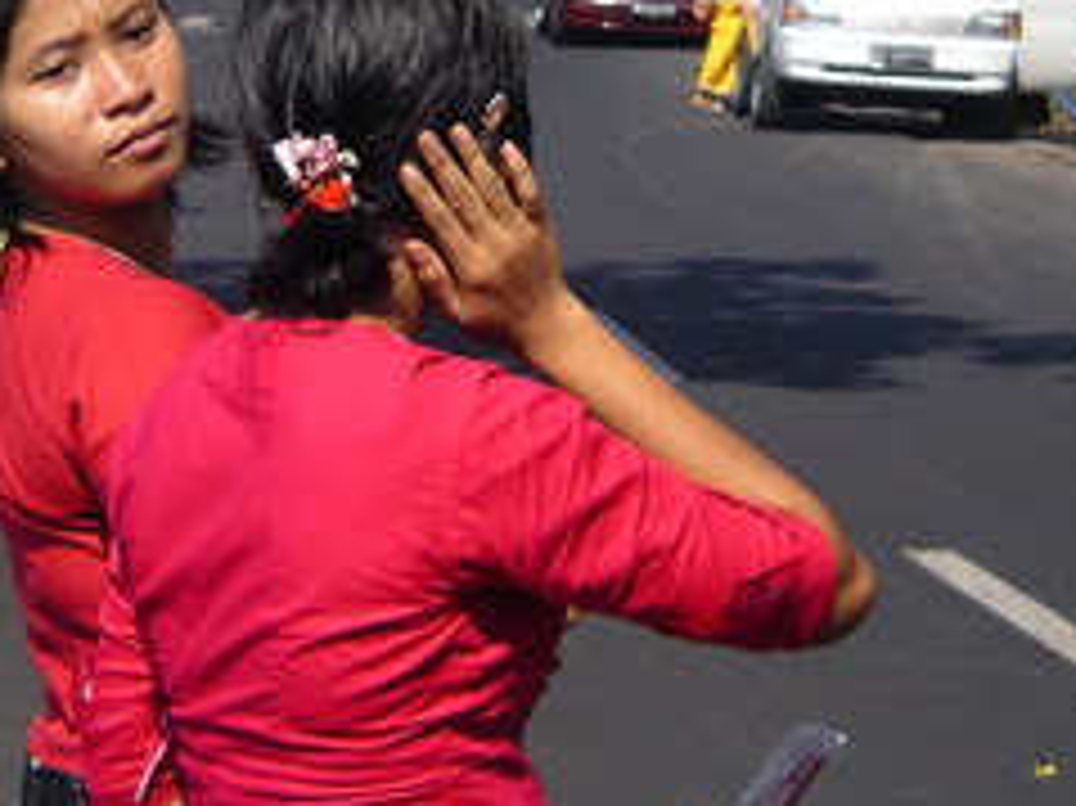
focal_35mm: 195
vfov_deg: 7.6
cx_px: 279
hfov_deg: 10.1
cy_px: 351
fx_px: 6058
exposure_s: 1/500
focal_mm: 16
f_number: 3.9
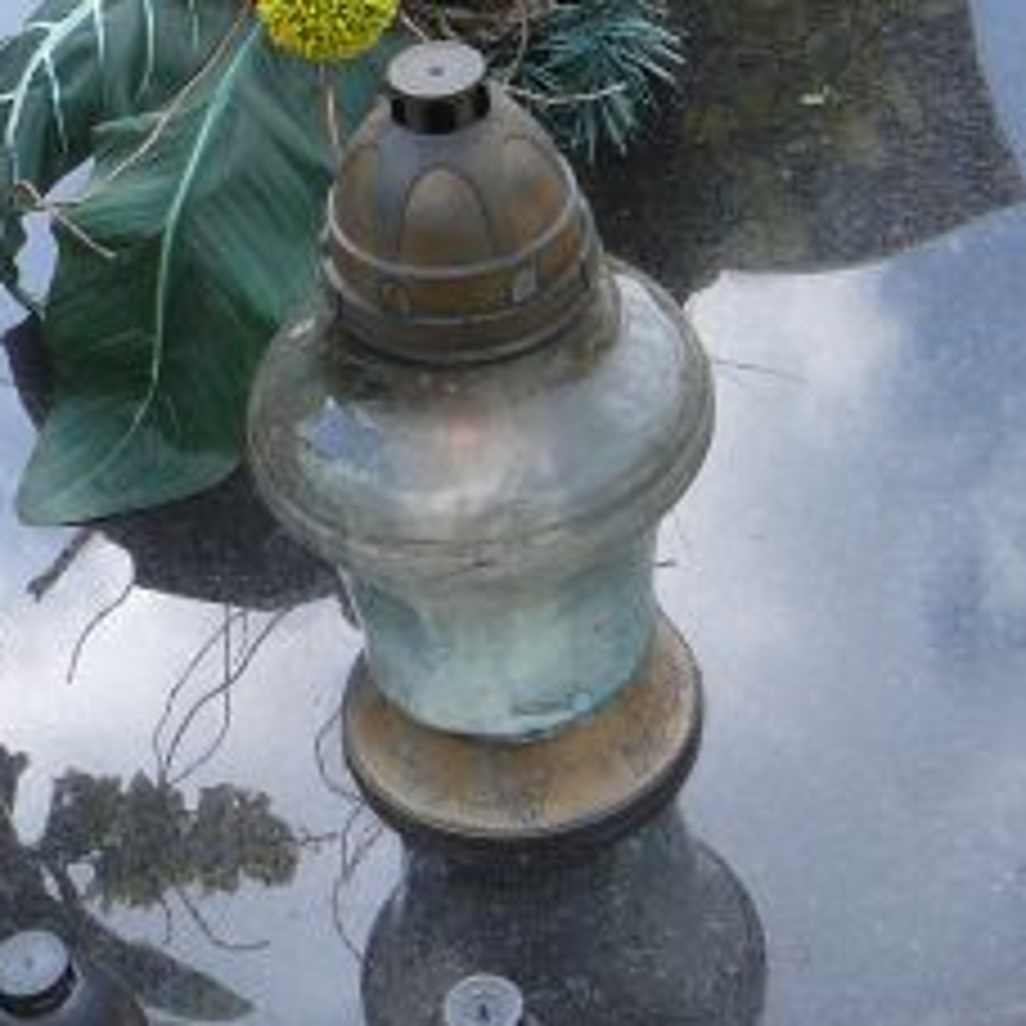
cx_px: 378
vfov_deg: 19.1
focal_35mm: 87
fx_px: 2917
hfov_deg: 19.9
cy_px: -108
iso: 80
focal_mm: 5.2
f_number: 2.8
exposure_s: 1/320
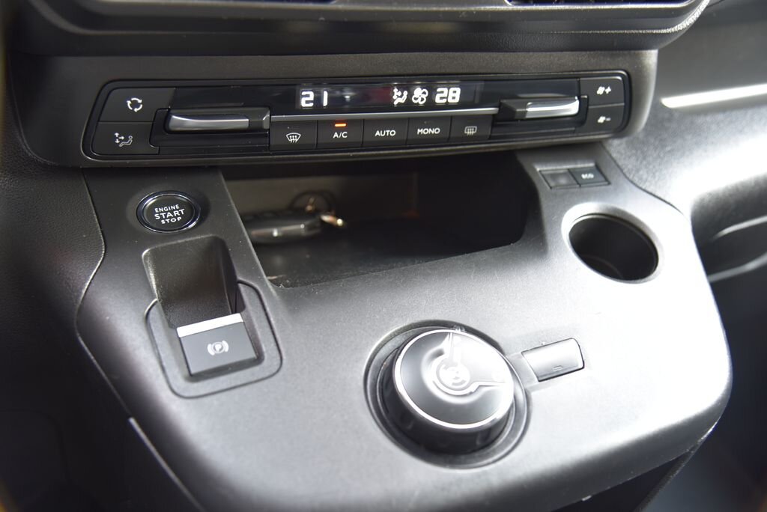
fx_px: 810
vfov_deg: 35.1
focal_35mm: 38
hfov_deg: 50.7
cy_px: 256
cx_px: 384
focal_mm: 38
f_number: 4
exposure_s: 1/10
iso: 500
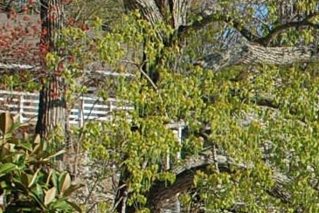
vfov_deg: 6.6
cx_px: 675
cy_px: 253
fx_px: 1836
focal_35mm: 207
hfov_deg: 9.2
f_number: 7.1
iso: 100
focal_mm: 26
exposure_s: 1/200
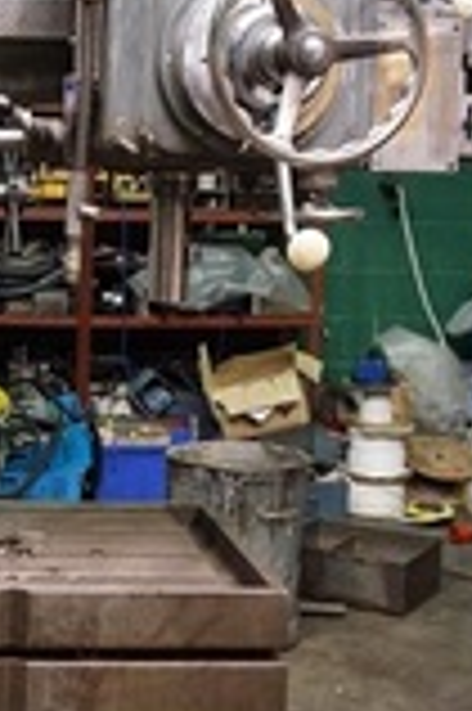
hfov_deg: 18.0
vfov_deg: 27.7
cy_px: 297
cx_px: -45
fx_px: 1439
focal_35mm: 73
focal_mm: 16
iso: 2500
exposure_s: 1/160
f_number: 3.5
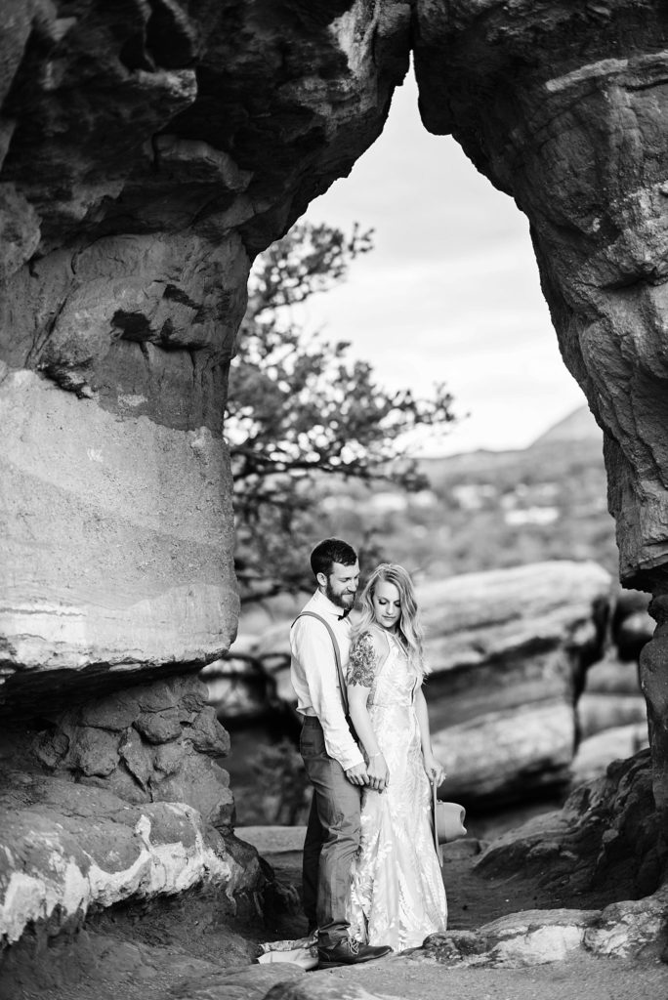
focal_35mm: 85
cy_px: 500
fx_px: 2362
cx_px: 334
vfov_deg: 23.9
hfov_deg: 16.1
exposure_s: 1/2500
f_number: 1.8
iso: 200
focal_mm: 85
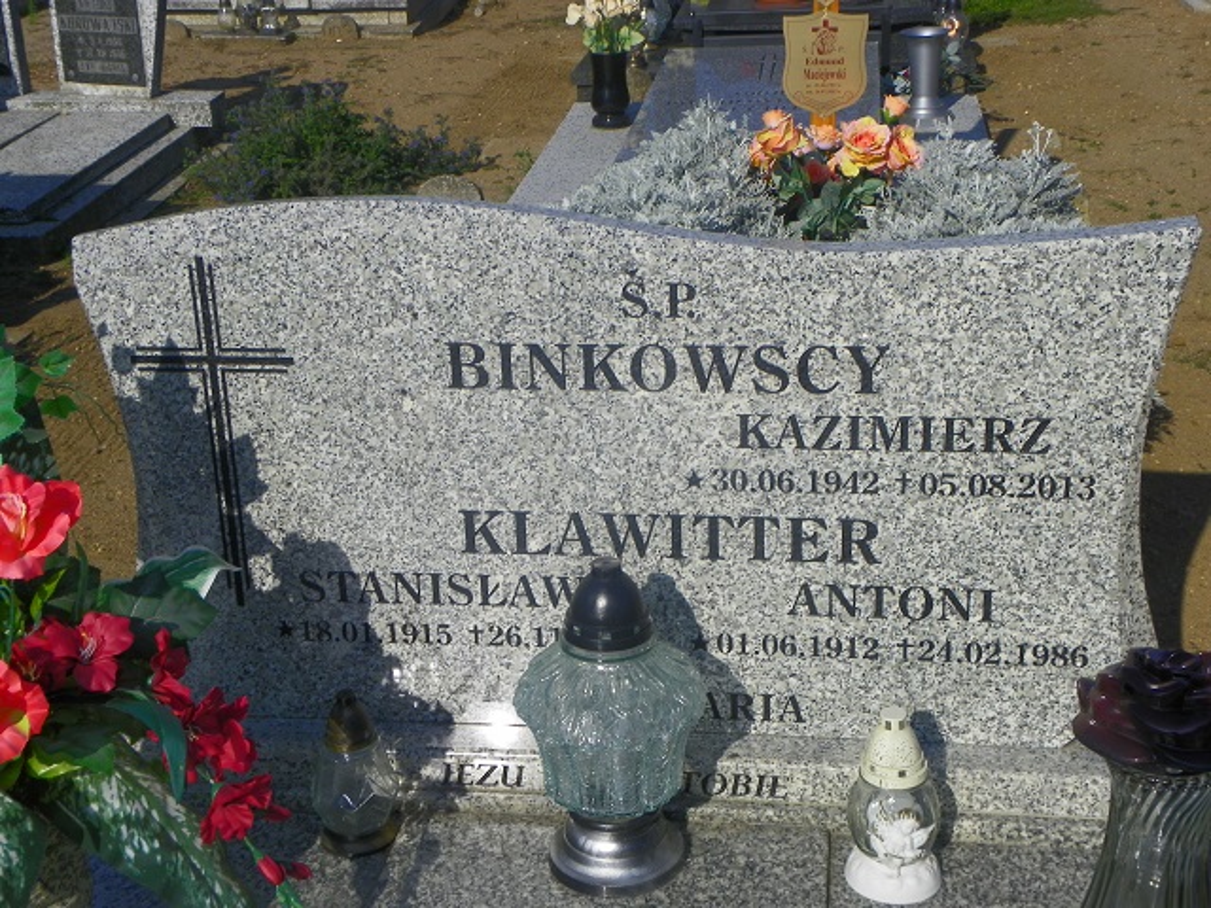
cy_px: 454
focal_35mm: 52
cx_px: 606
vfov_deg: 28.0
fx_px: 1819
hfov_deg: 36.8
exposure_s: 1/320
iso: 64
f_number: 7.1
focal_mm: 9.2
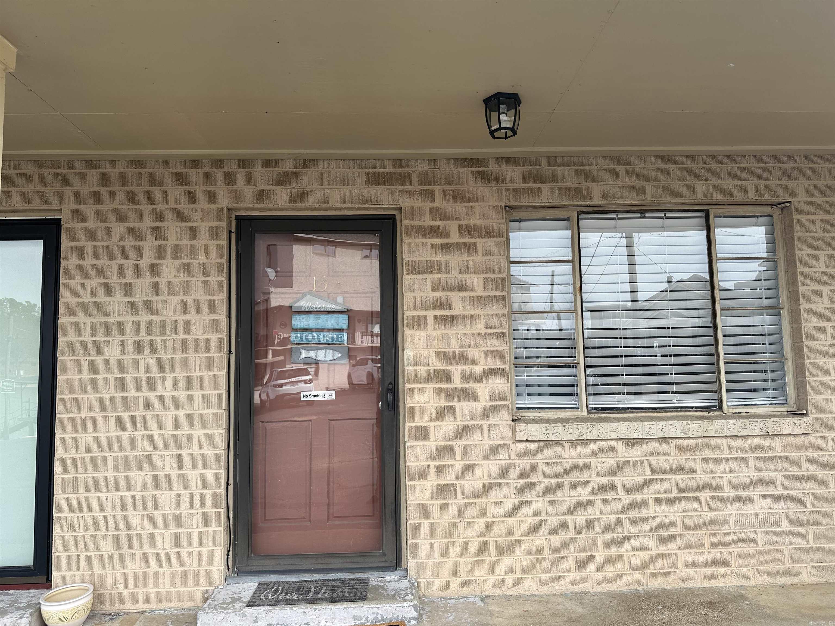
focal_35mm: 24
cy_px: 313
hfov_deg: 71.6
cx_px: 418
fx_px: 579
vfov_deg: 56.8
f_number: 1.78
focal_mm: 6.86
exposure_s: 1/1072
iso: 80
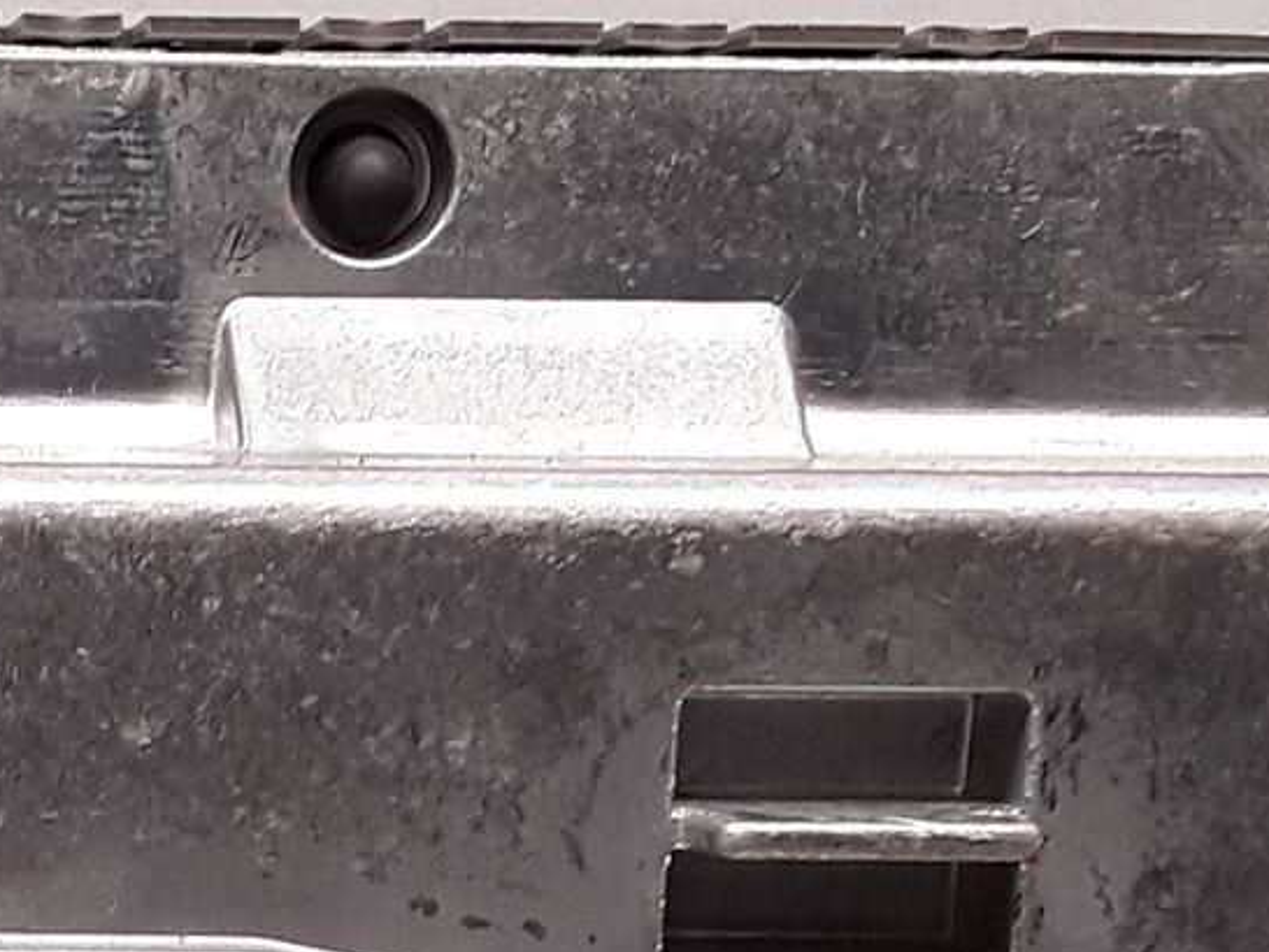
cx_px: -295
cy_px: 1187
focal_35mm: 105
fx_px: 3851
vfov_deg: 13.7
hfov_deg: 17.7
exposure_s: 1/50
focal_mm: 2.91
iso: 50
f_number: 1.9
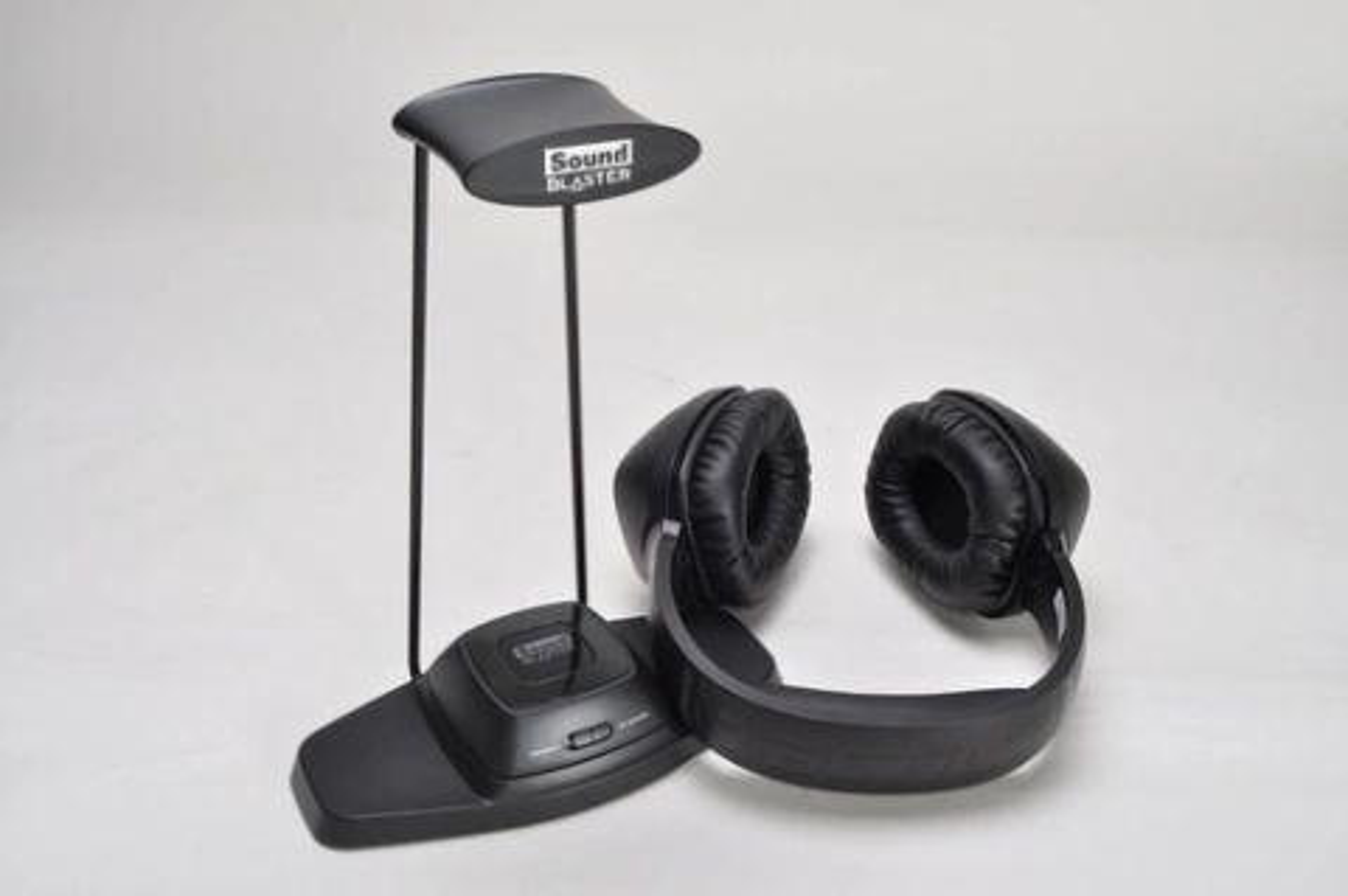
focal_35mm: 36
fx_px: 1347
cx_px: 674
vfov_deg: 36.8
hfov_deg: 53.2
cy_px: 448
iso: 200
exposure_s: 1/200
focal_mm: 24
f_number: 16
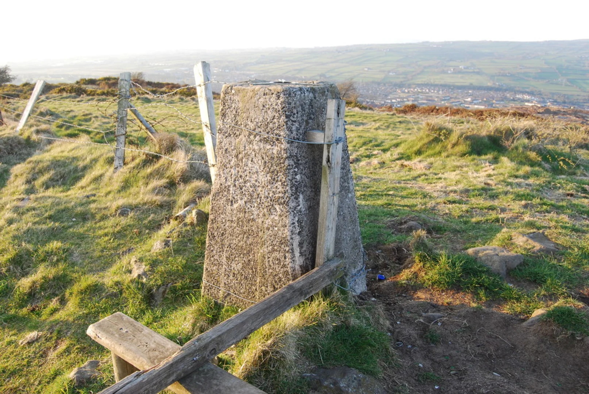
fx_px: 467
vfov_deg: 45.8
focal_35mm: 28
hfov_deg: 64.5
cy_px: 197
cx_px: 294
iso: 200
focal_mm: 19
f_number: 7.1
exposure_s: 1/60
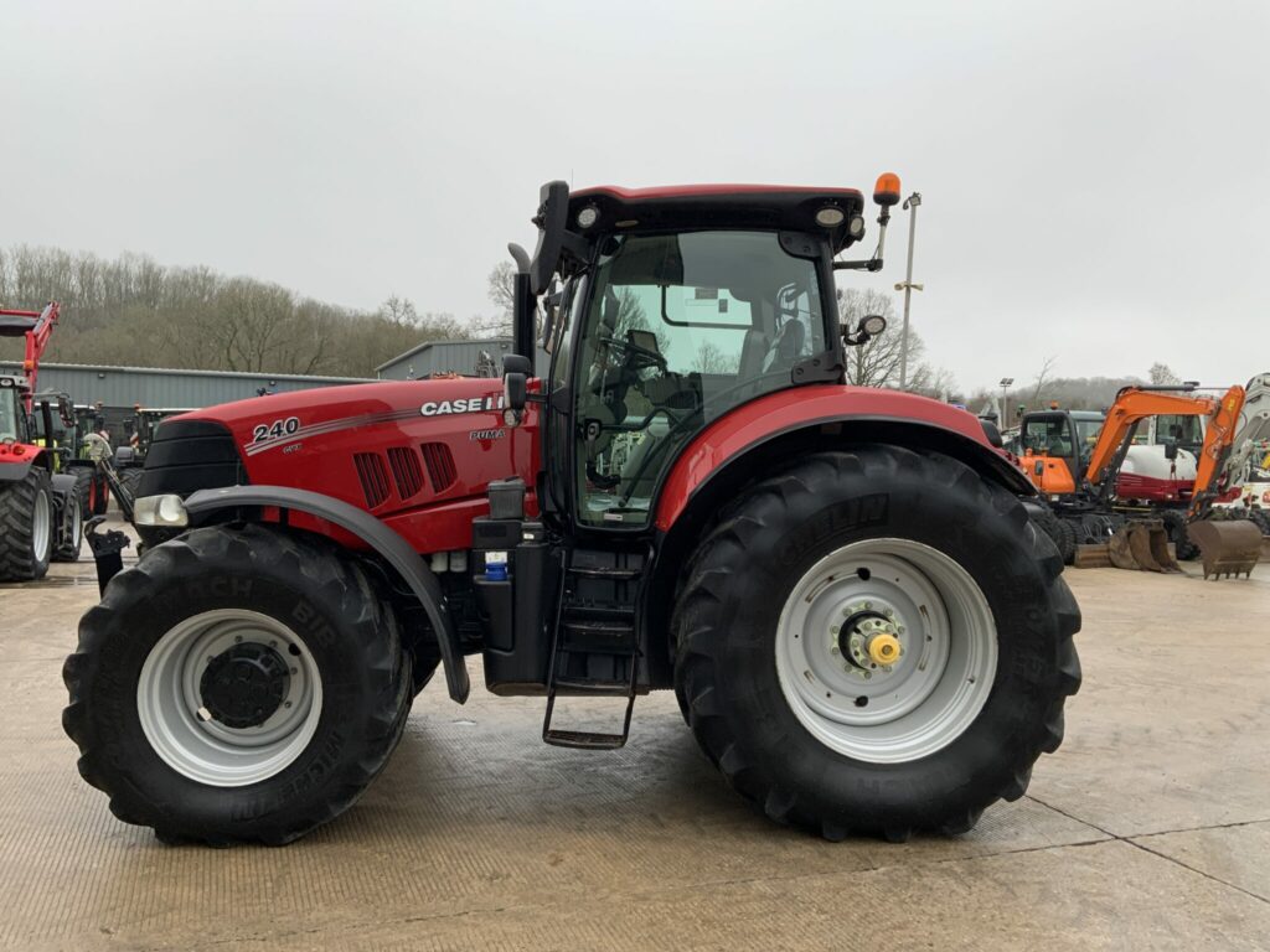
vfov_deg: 48.2
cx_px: 635
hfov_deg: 61.7
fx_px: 1064
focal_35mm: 29
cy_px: 476
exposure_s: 1/122
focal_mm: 3
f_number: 1.8
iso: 20
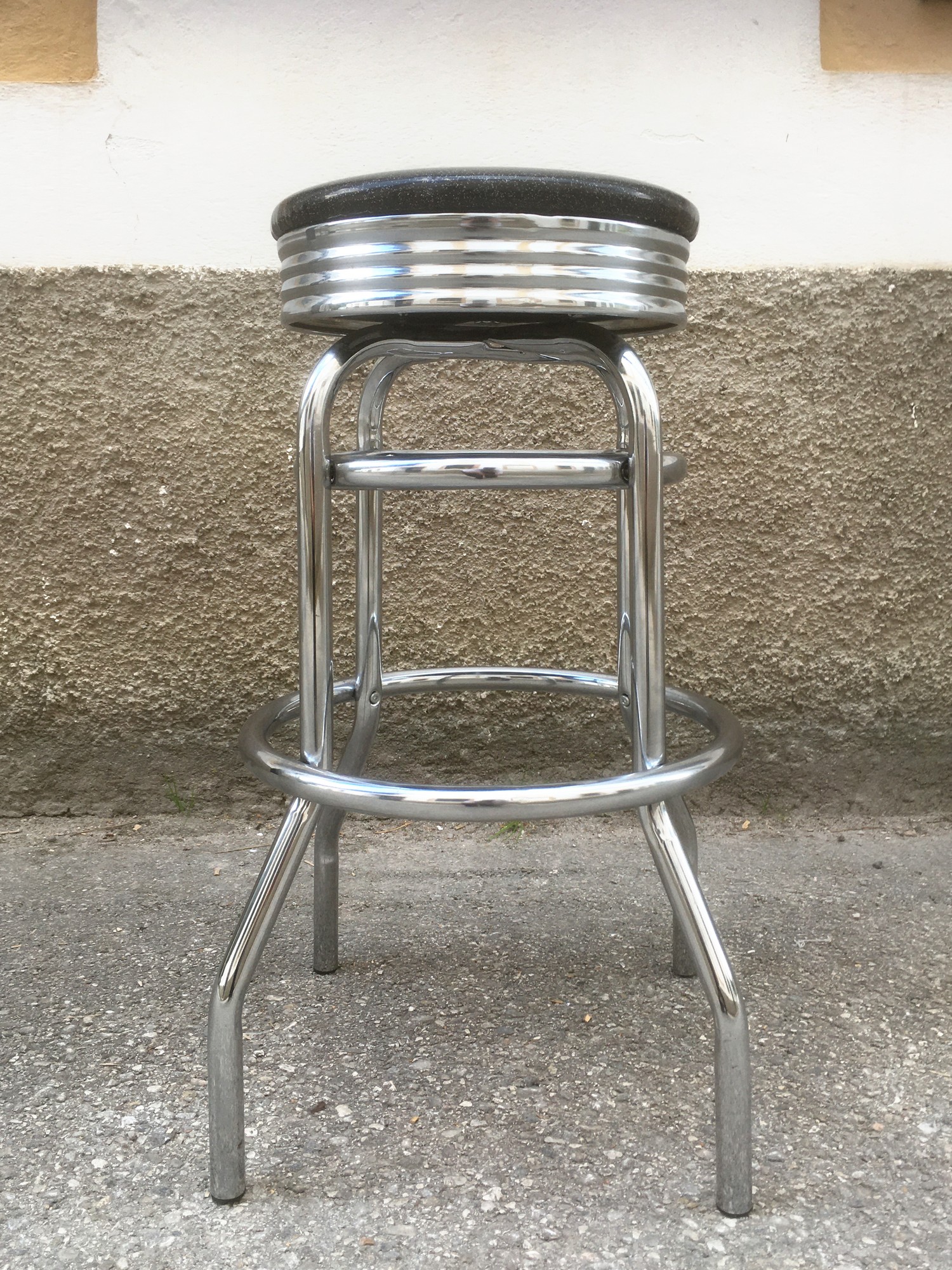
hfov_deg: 48.2
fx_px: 1063
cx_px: 476
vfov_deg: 61.7
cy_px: 635
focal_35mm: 29
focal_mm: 4.15
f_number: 2.2
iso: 25
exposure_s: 1/103
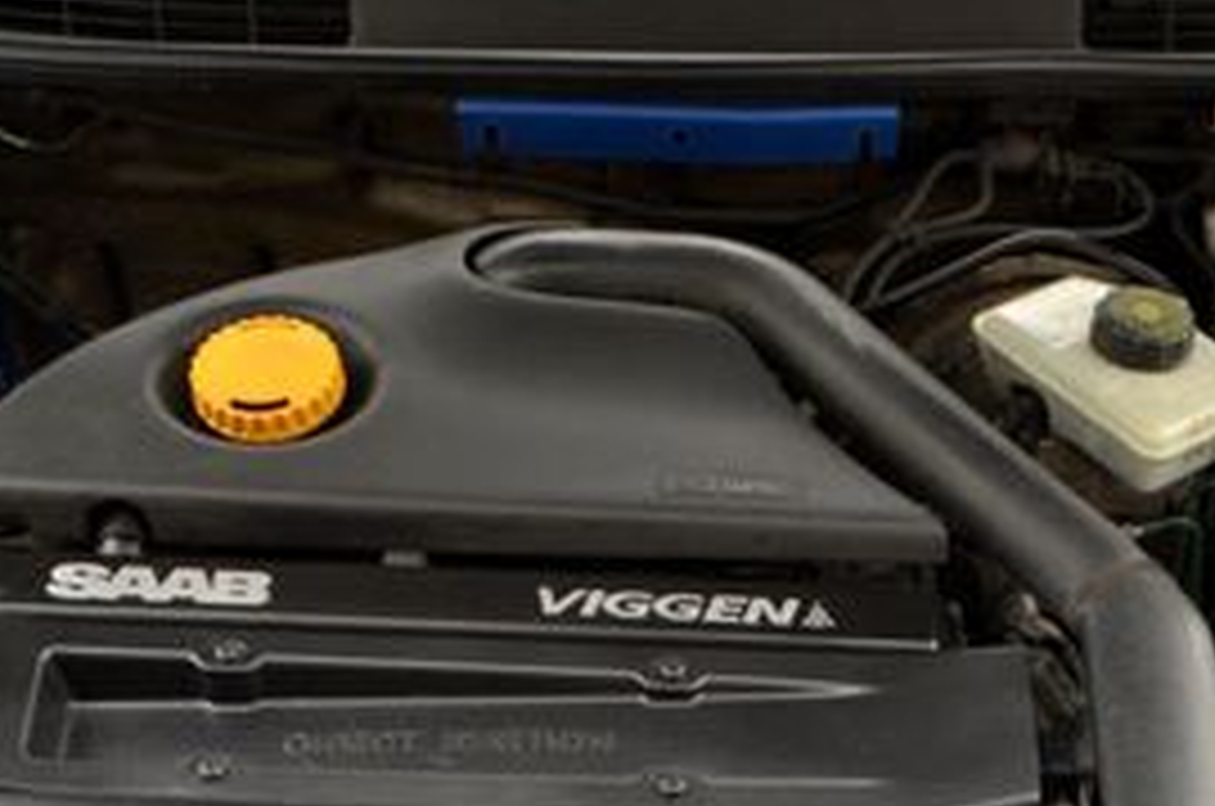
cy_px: 865
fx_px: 2156
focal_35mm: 64
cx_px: 752
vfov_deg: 20.3
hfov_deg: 31.3
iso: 400
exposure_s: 1/125
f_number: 5.6
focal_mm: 18
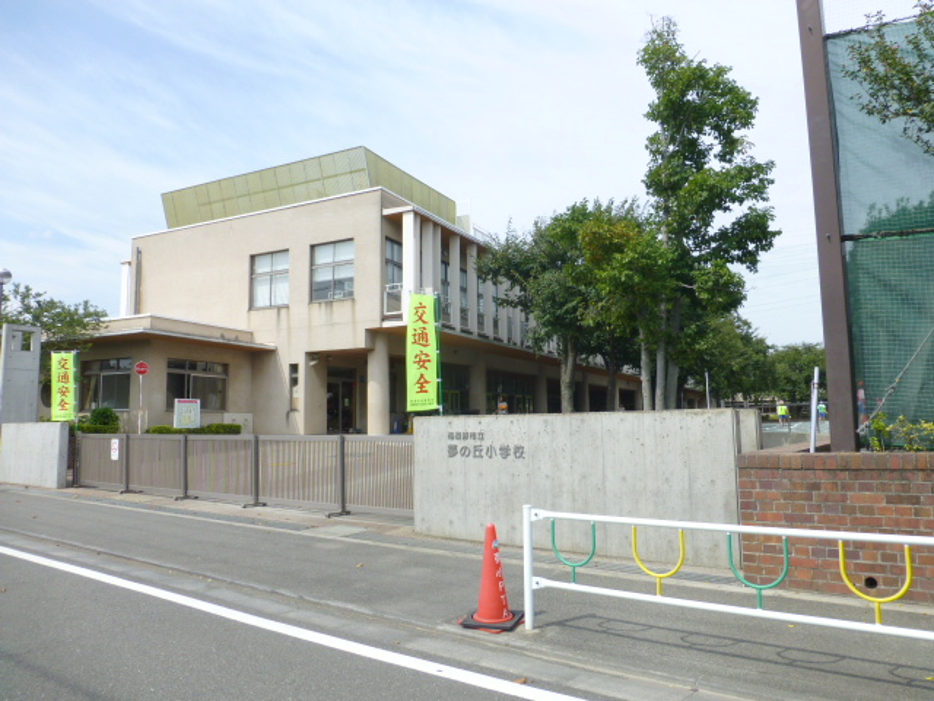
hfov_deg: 71.6
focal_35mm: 24
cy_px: 350
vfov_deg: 56.8
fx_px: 648
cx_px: 467
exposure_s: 1/1000
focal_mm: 4.3
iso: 100
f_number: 3.3
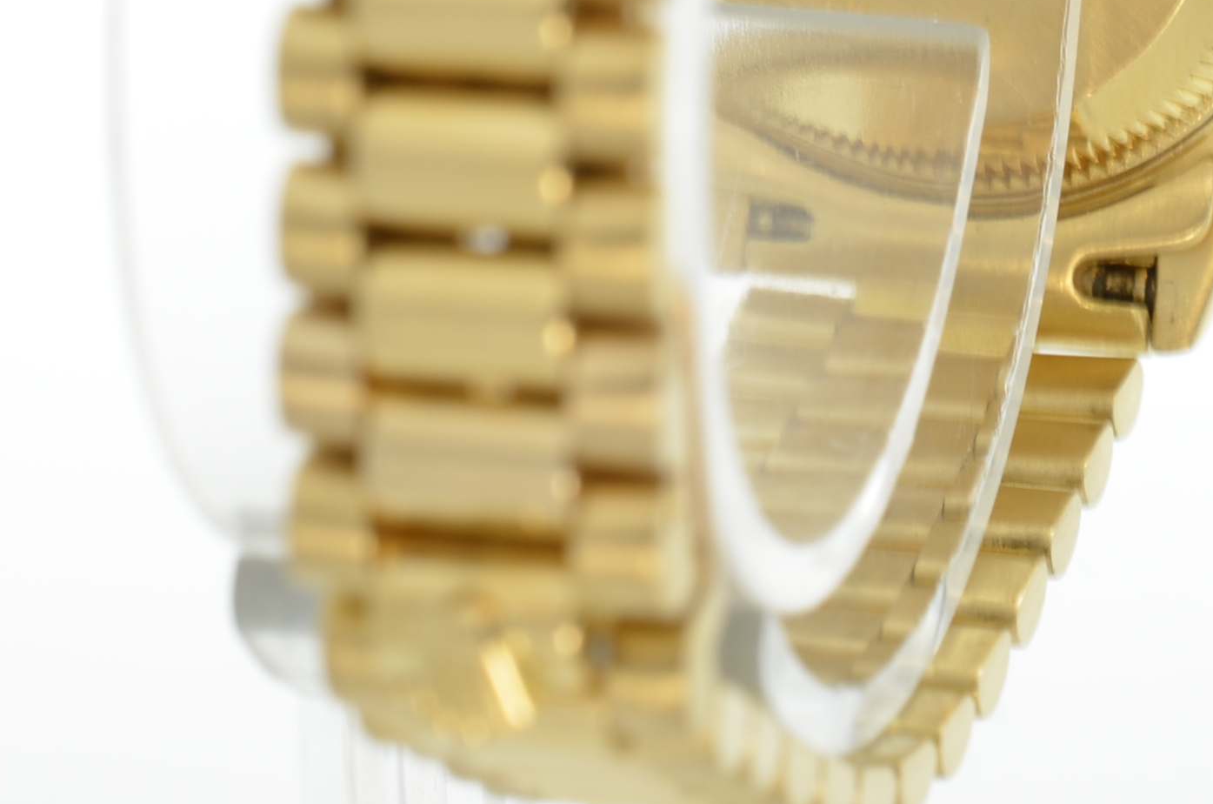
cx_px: 918
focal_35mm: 159
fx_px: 5346
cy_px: -104
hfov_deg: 12.9
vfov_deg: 8.5
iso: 160
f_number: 13
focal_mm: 40
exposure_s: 1/13
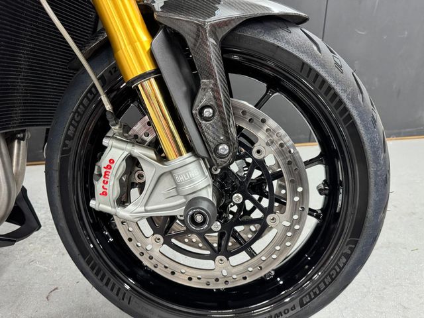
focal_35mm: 24
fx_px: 294
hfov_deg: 71.6
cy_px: 159
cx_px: 212
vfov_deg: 56.8
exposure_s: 1/50
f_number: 1.78
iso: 400
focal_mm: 6.76
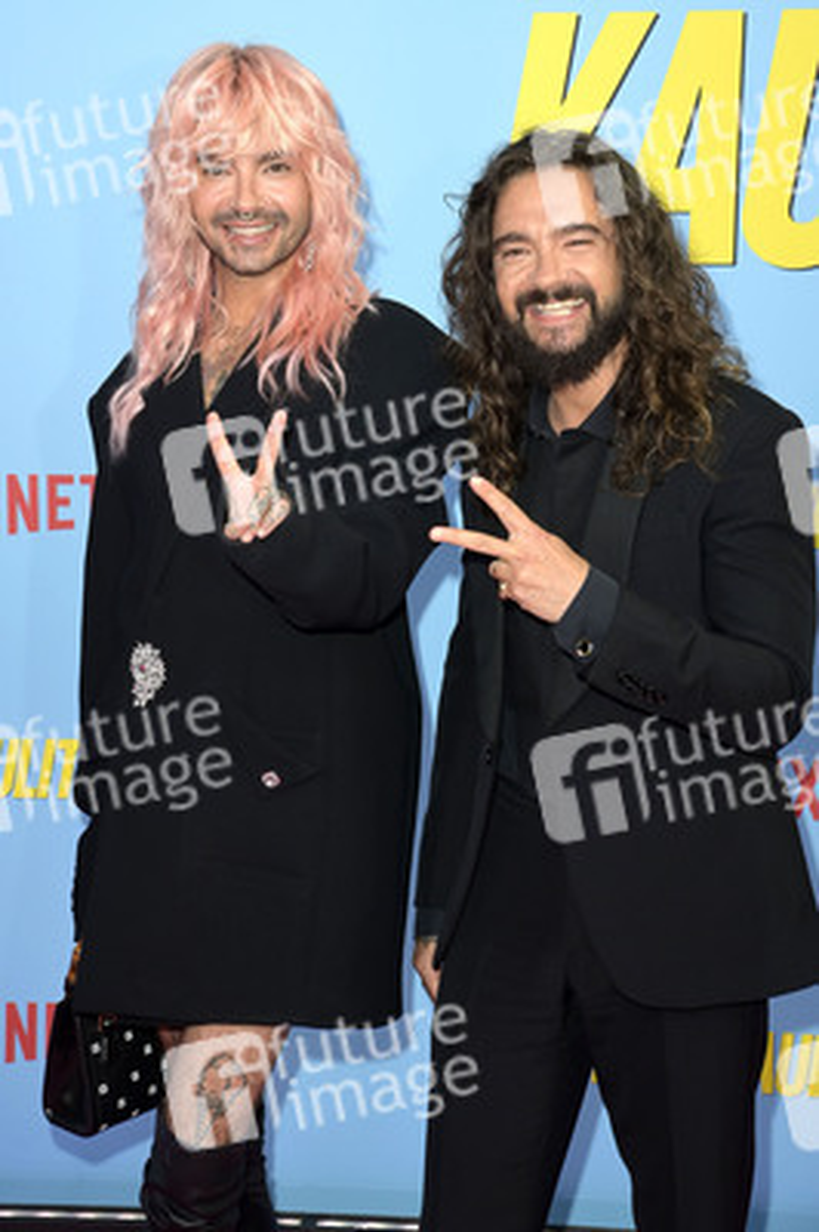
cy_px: 616
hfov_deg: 19.4
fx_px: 2393
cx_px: 410
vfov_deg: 28.9
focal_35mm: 70
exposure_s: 1/200
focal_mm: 70
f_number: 7.1
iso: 640
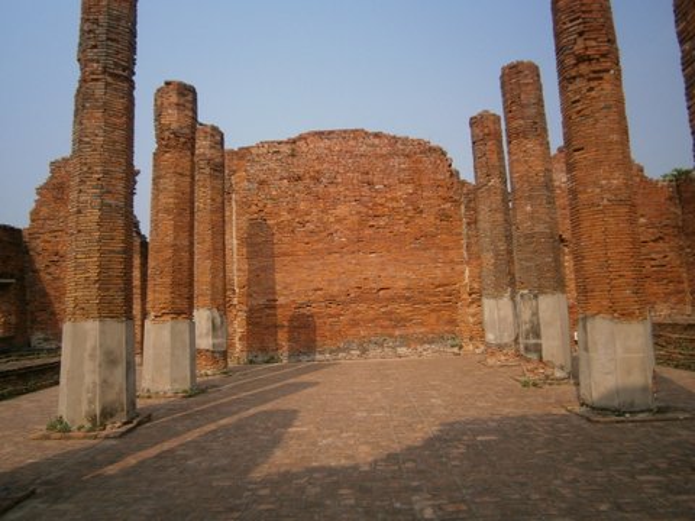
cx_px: 348
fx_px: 522
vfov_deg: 53.1
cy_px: 260
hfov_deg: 67.3
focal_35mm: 26
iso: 80
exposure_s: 1/1600
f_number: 2.8
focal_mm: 4.7
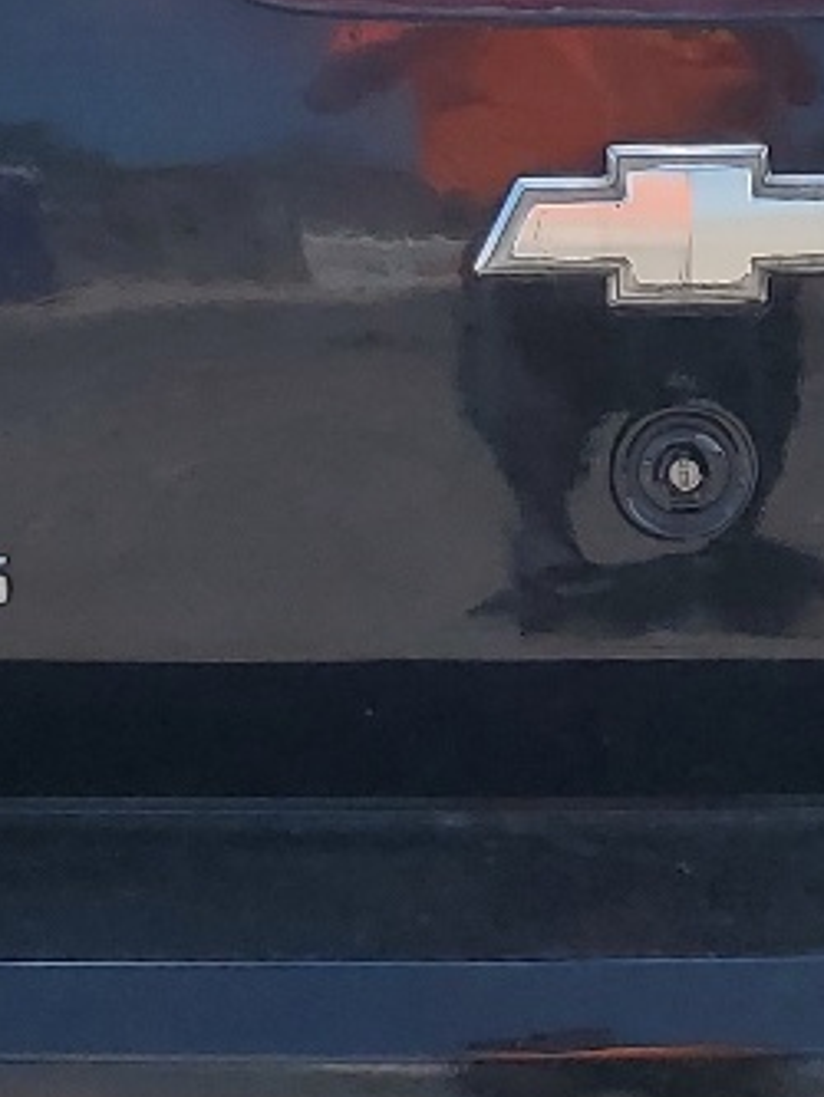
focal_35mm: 125
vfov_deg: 15.7
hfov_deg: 11.8
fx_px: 3965
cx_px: 646
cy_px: 329
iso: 50
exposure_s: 1/3333
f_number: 1.5
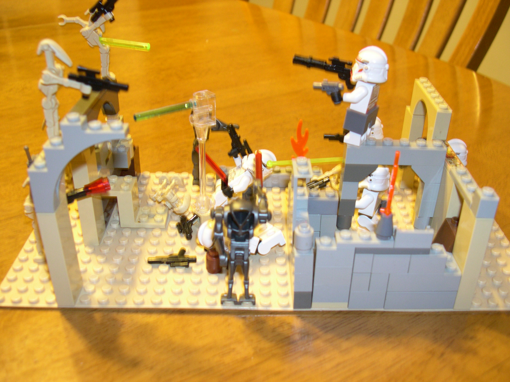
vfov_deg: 37.7
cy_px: 191
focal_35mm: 38
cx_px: 255
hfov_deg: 49.0
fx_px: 560
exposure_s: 1/8.5
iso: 200
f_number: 2.8
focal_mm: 8
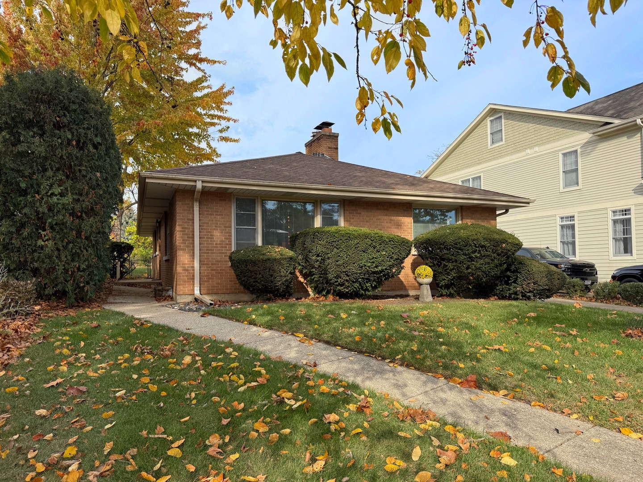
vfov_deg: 56.8
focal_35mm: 24
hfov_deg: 71.6
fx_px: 446
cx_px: 322
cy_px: 241
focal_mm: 6.76
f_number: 1.8
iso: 80
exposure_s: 1/2700
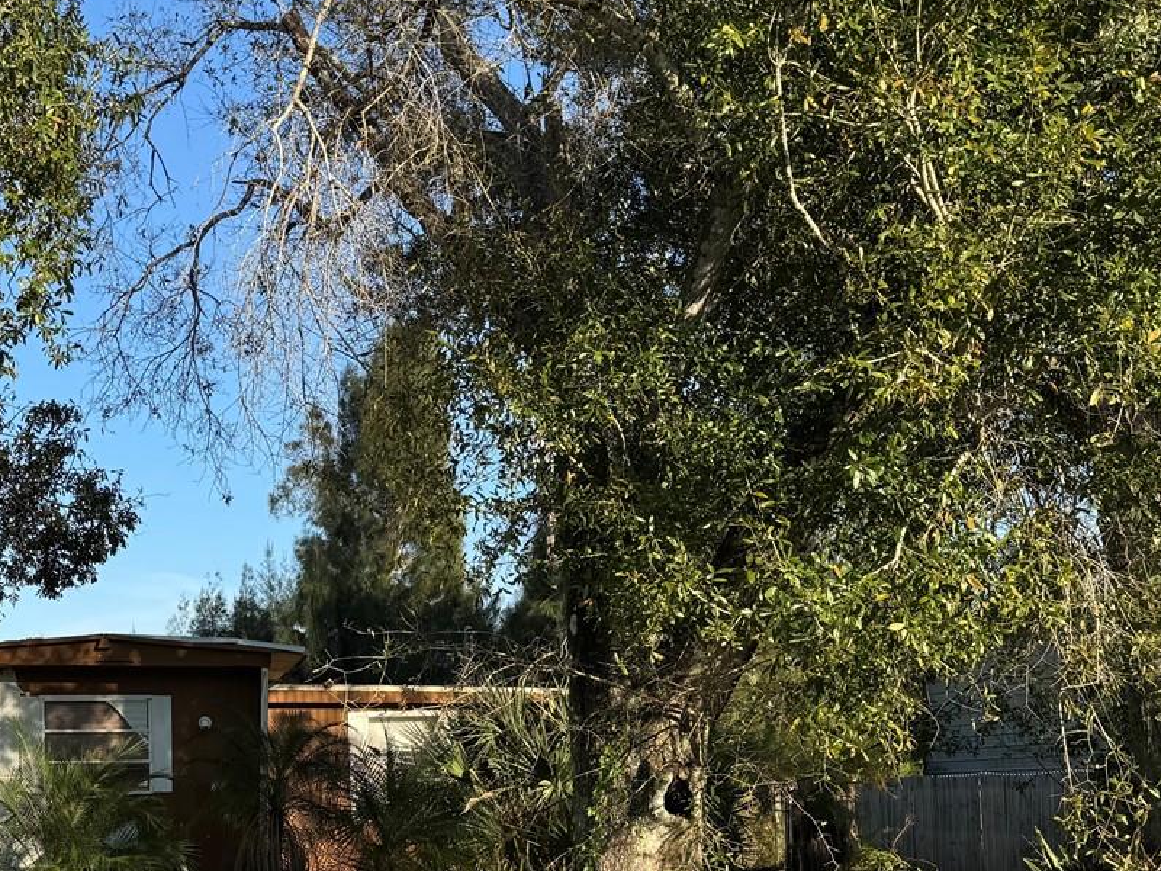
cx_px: 315
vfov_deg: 29.2
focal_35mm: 48
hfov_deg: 38.8
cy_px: 756
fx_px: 1610
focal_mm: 6.76
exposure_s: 1/1721
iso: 80
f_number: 1.78
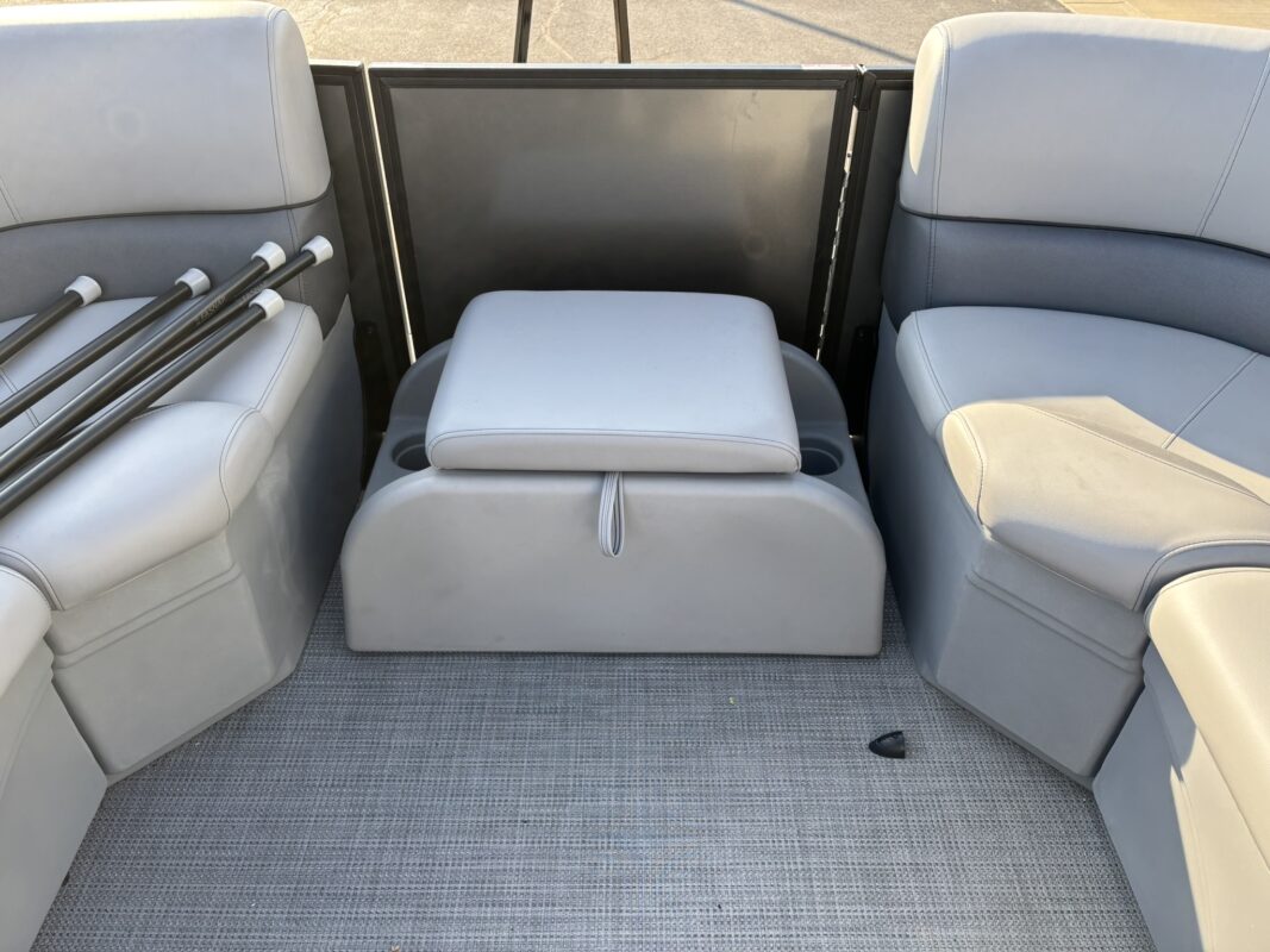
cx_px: 635
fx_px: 954
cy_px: 476
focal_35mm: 26
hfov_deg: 67.3
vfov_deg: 53.1
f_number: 1.6
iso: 50
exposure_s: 1/473
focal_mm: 5.96
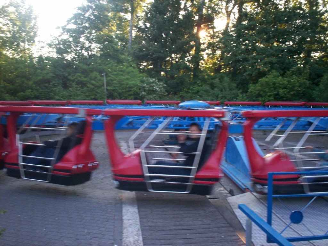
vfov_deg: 39.7
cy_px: 123
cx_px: 164
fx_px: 341
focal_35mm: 36
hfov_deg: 51.4
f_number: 4.5
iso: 140
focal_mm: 6
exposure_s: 1/60
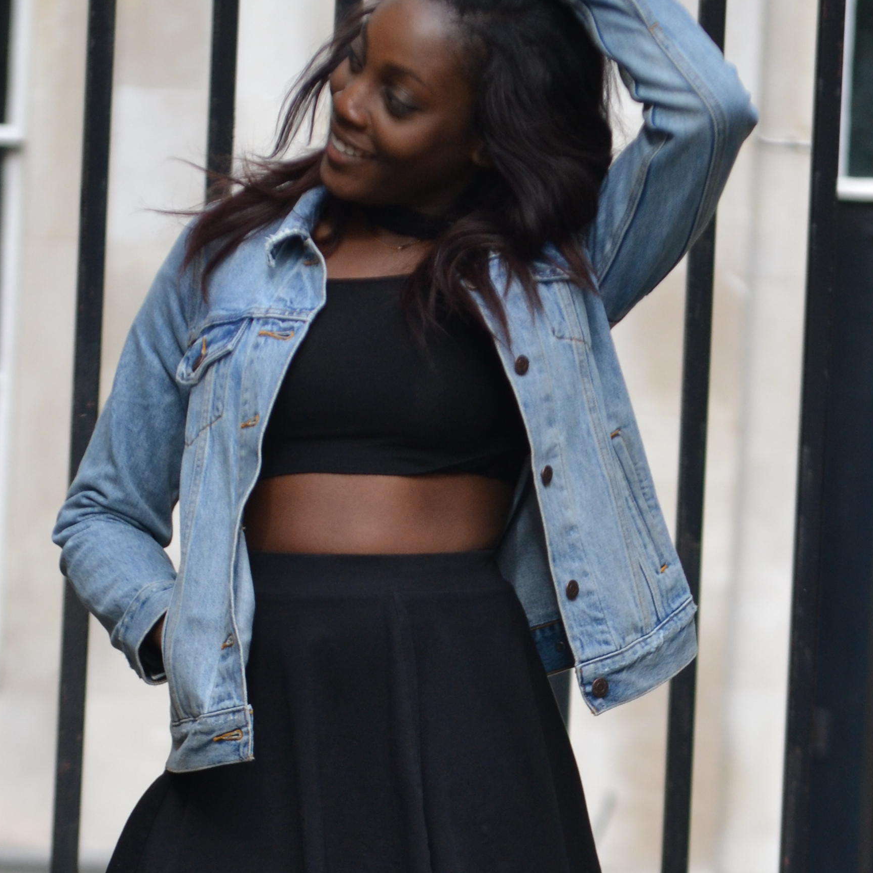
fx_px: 13129
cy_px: 610
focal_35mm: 460
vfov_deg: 3.8
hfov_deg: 3.8
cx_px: 482
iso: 400
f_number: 5
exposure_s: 1/500
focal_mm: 135
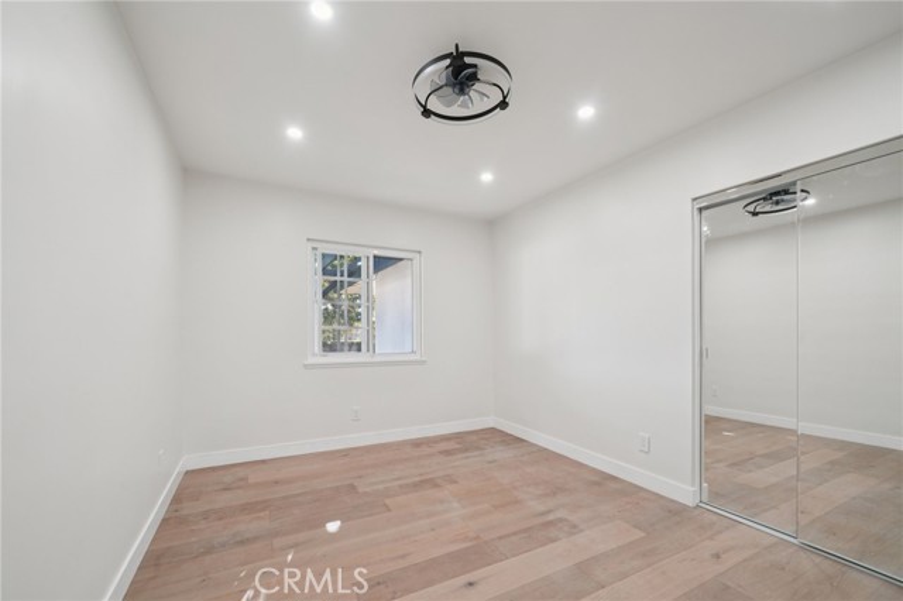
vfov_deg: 81.1
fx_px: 351
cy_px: 300
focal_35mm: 14
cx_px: 452
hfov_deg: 104.3
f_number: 8
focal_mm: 14
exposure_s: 1/25
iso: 400
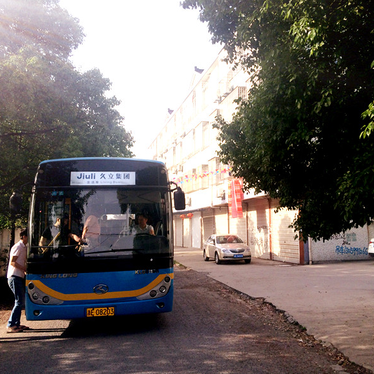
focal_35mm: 36
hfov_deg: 46.0
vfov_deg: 46.0
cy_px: 187
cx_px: 191
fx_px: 440
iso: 50
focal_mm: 4.12
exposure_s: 1/1026
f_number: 2.2
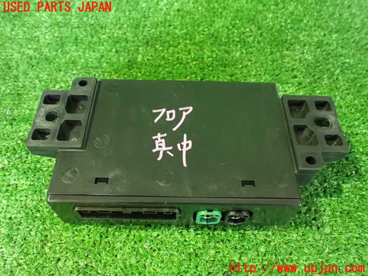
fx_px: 319
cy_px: 138
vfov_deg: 46.8
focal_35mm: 30
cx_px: 184
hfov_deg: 60.0
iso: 1600
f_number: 2.3
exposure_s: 1/20
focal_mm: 5.4
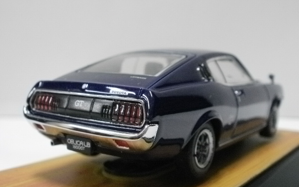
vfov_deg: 27.4
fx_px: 383
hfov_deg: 42.6
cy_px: 100
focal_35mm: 47
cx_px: 150
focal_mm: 7.7
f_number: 4
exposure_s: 1/15
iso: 500
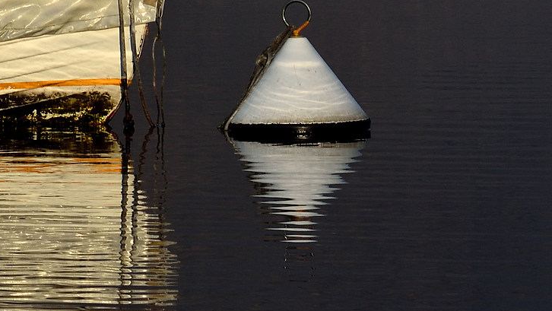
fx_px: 7585
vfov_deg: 2.3
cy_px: -144
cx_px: -324
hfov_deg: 4.1
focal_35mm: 518
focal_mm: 100
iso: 125
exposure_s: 1/640
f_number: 8
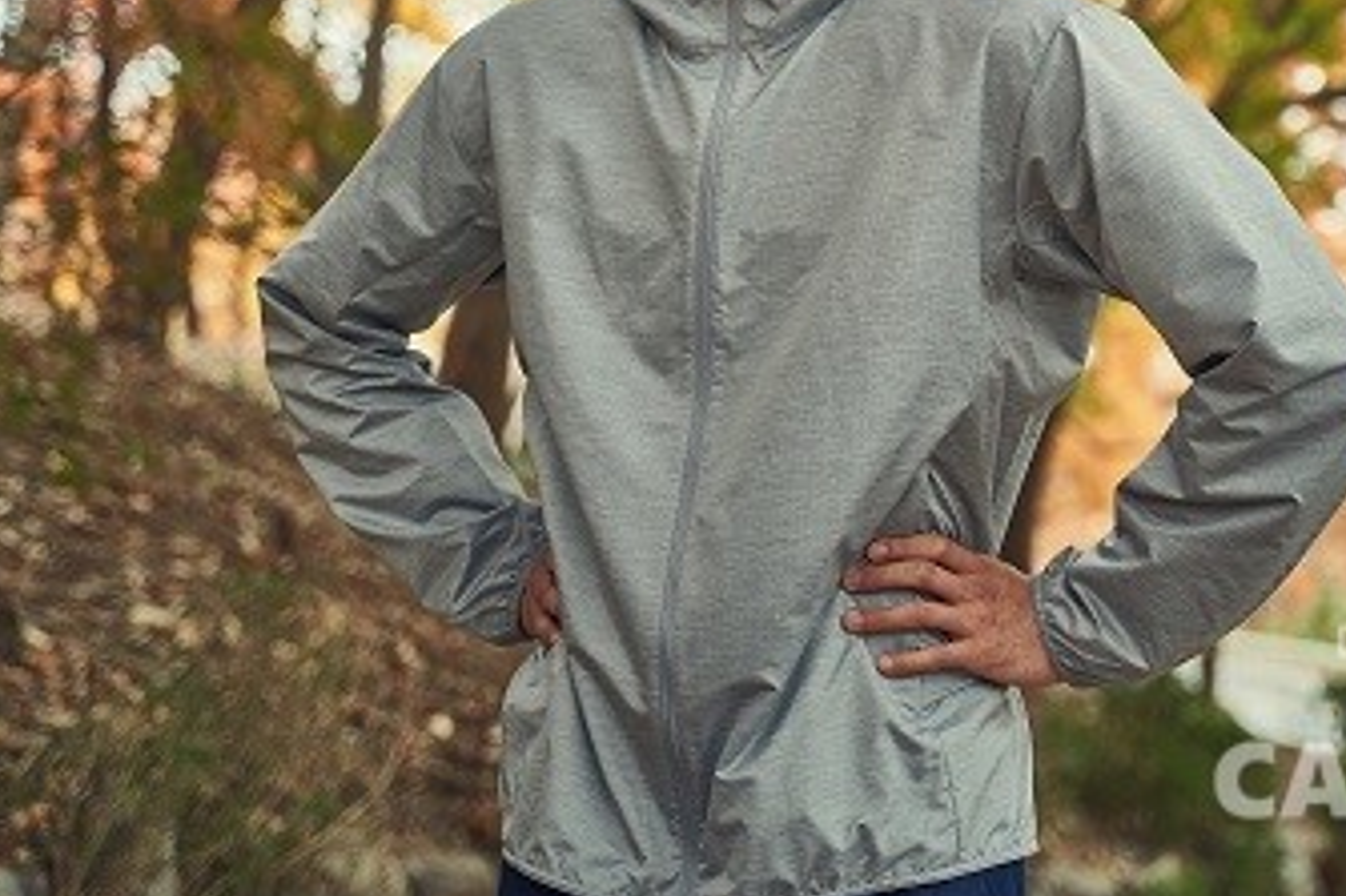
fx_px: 3550
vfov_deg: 14.3
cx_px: 992
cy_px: 104
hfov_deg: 21.3
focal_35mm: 95
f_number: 2.8
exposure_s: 1/400
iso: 640
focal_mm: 53
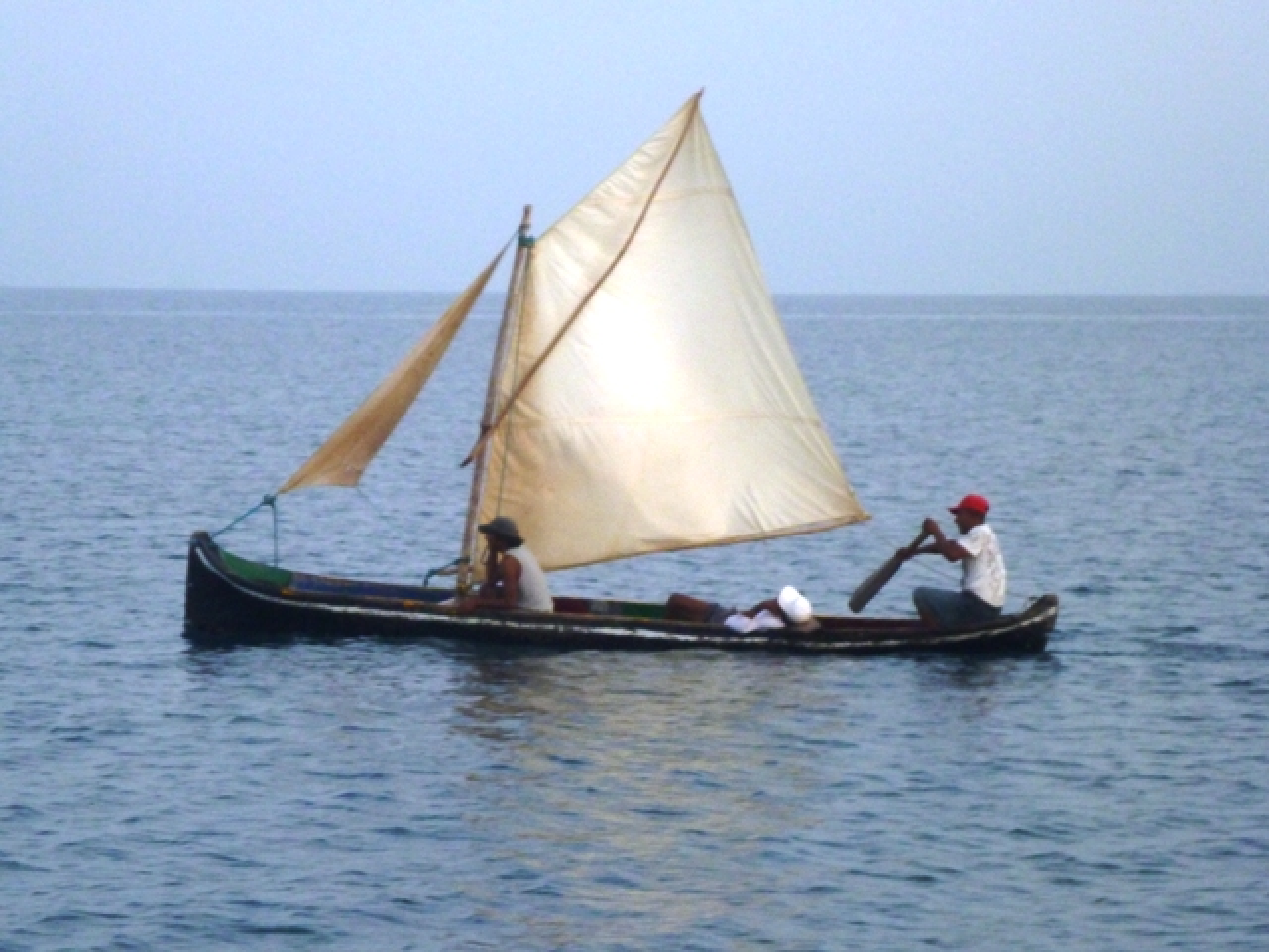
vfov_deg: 8.9
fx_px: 6085
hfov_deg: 11.9
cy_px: 476
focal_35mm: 166
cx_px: 634
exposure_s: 1/125
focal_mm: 22.8
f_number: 5.9
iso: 320
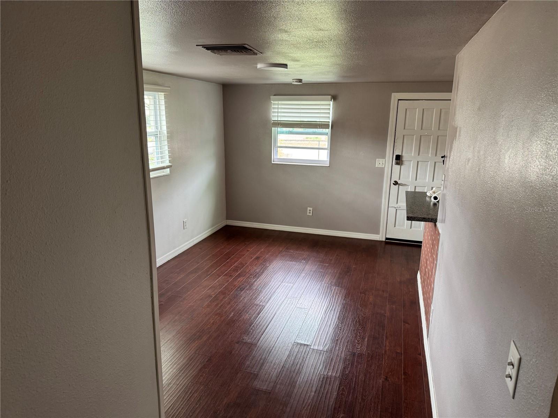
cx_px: 279
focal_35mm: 24
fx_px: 387
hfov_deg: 71.6
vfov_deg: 56.8
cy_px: 209
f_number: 1.78
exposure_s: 1/96
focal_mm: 6.76
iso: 200
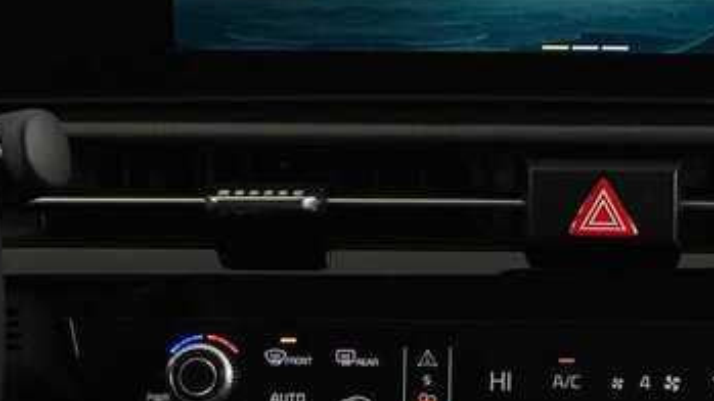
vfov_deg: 9.0
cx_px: 595
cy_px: 271
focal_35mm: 135
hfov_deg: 15.8
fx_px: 2555
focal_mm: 6.86
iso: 125
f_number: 1.78
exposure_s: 1/50
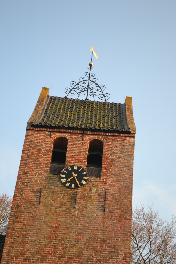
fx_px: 528
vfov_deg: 28.1
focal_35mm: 72
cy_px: 132
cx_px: 88
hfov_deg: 18.9
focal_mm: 48
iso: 220
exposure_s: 1/125
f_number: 5.6
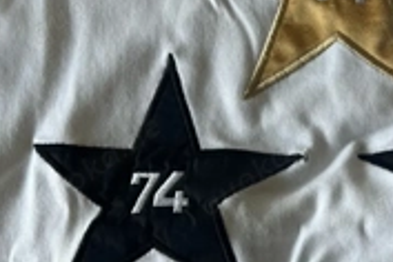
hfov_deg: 32.0
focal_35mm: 61
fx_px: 666
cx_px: 313
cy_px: 191
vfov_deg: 22.1
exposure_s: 1/121
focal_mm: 5.7
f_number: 1.5
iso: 64
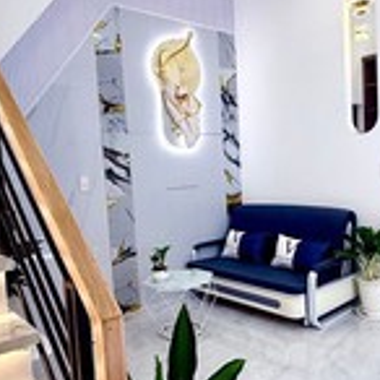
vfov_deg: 48.4
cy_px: 203
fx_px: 422
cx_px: 229
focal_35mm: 34
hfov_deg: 48.1
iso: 64
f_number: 2.2
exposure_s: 1/100
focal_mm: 2.22
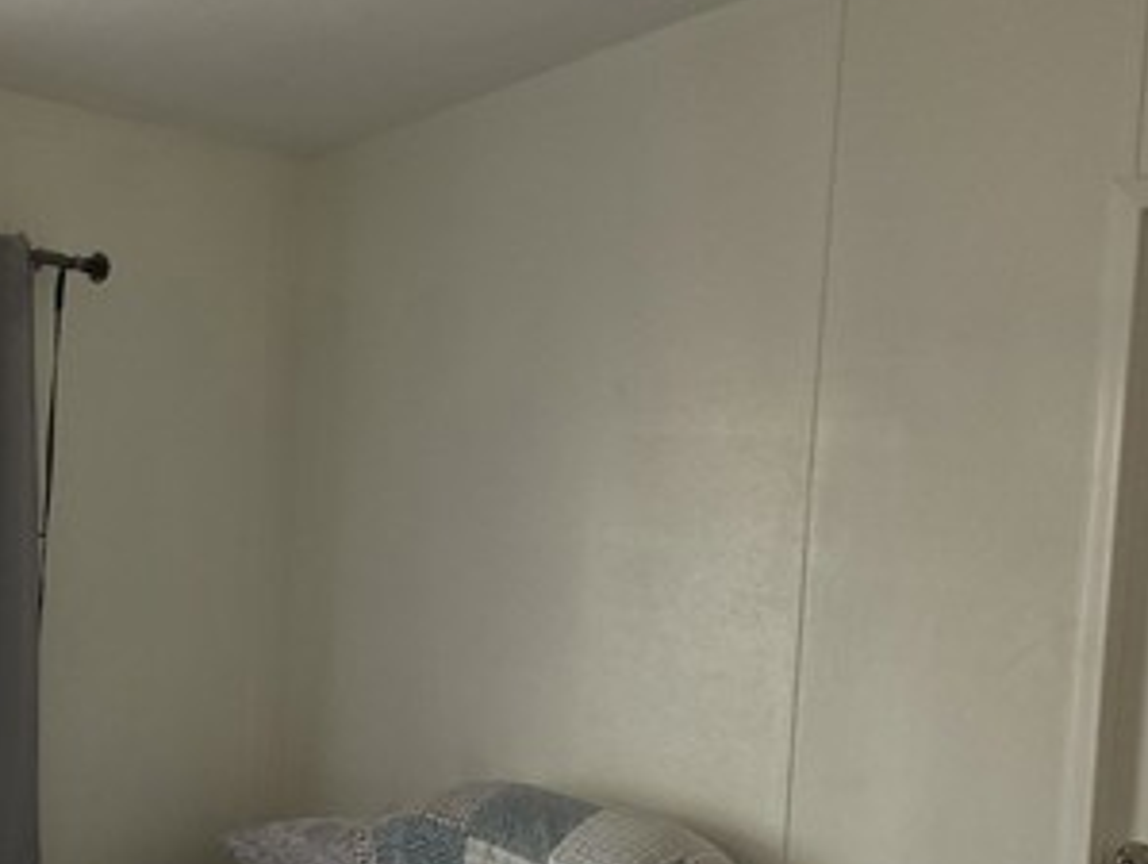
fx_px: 2059
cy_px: 737
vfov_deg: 23.2
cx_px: 203
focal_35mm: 62
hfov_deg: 30.3
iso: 100
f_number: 1.8
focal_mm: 3
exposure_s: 1/60
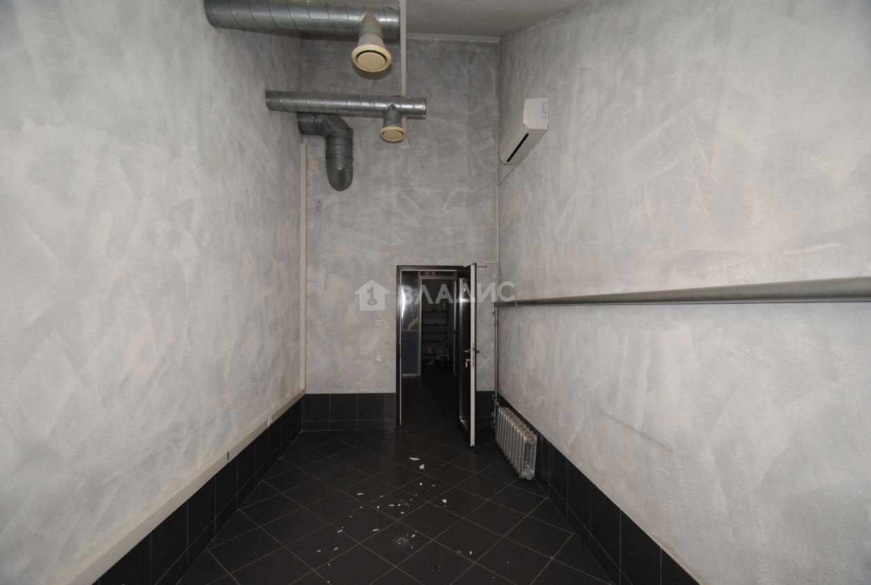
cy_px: 292
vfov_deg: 77.6
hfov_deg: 100.3
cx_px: 436
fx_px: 364
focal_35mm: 15
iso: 200
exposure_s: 1/60
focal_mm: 10
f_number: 4
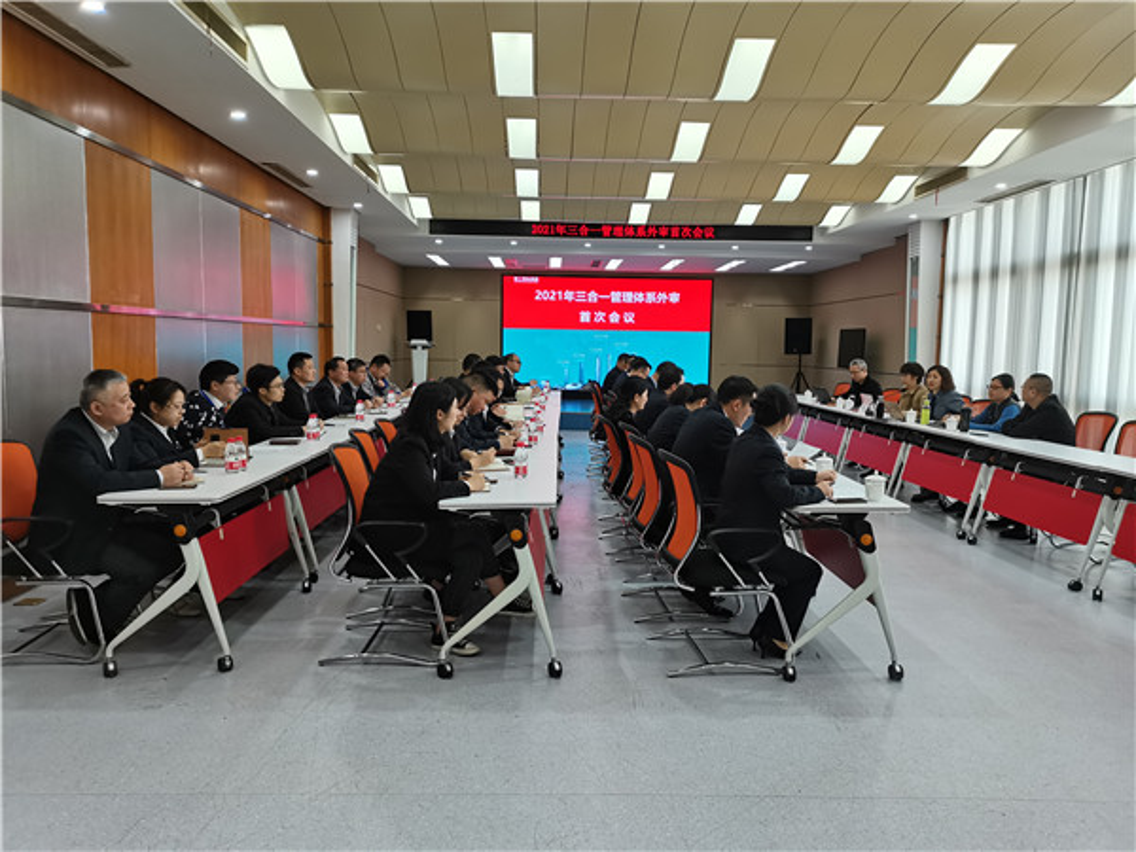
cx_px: 568
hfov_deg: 67.3
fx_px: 853
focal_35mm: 26
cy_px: 426
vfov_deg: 53.1
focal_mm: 5.58
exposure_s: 1/100
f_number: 1.8
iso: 250
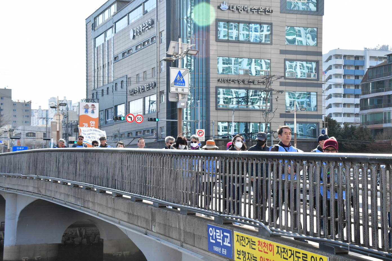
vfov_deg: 20.6
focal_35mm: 66
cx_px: 196
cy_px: 130
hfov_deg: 30.5
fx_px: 719
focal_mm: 44
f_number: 13
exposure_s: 1/640
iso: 1600
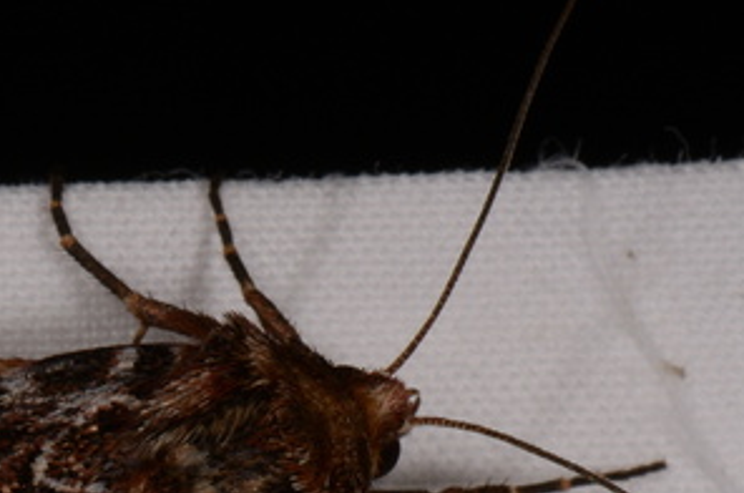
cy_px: 611
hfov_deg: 6.0
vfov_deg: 4.0
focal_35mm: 341
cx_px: 68
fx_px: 7039
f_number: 25
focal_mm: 85
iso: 100
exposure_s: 1/60
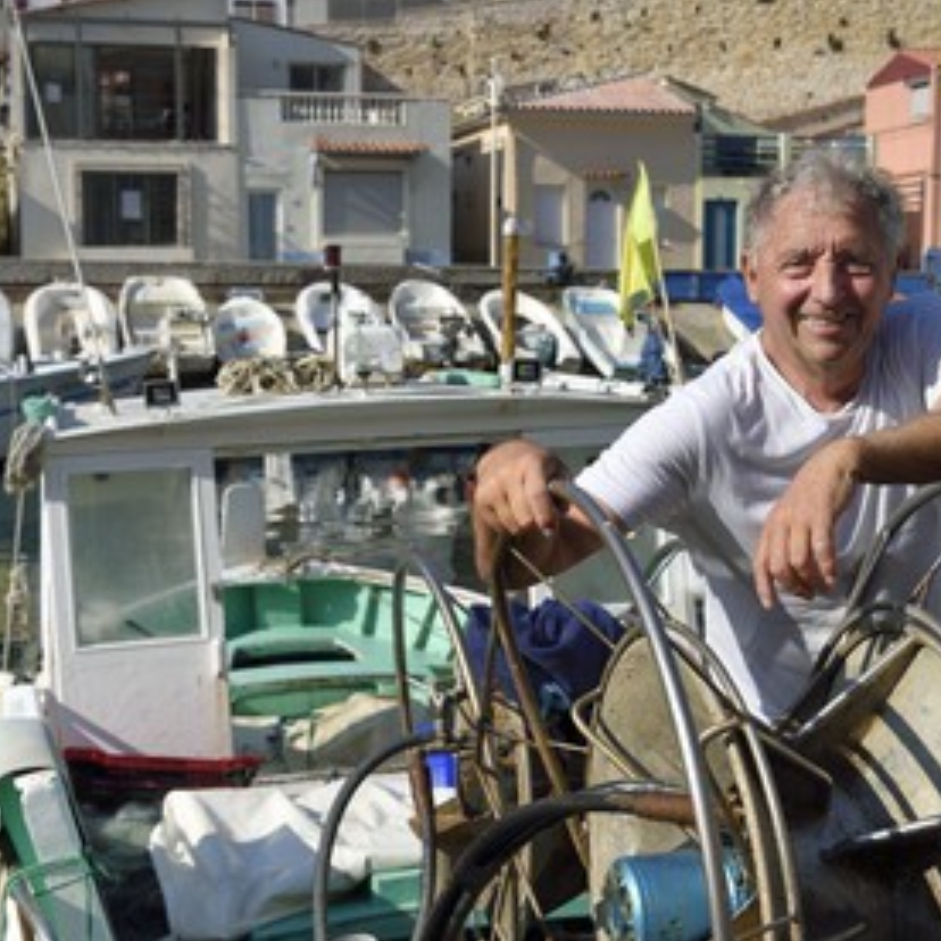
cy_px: 470
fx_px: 1753
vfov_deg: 30.0
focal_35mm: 57
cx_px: 552
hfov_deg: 30.0
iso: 200
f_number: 9
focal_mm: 44
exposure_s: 1/640
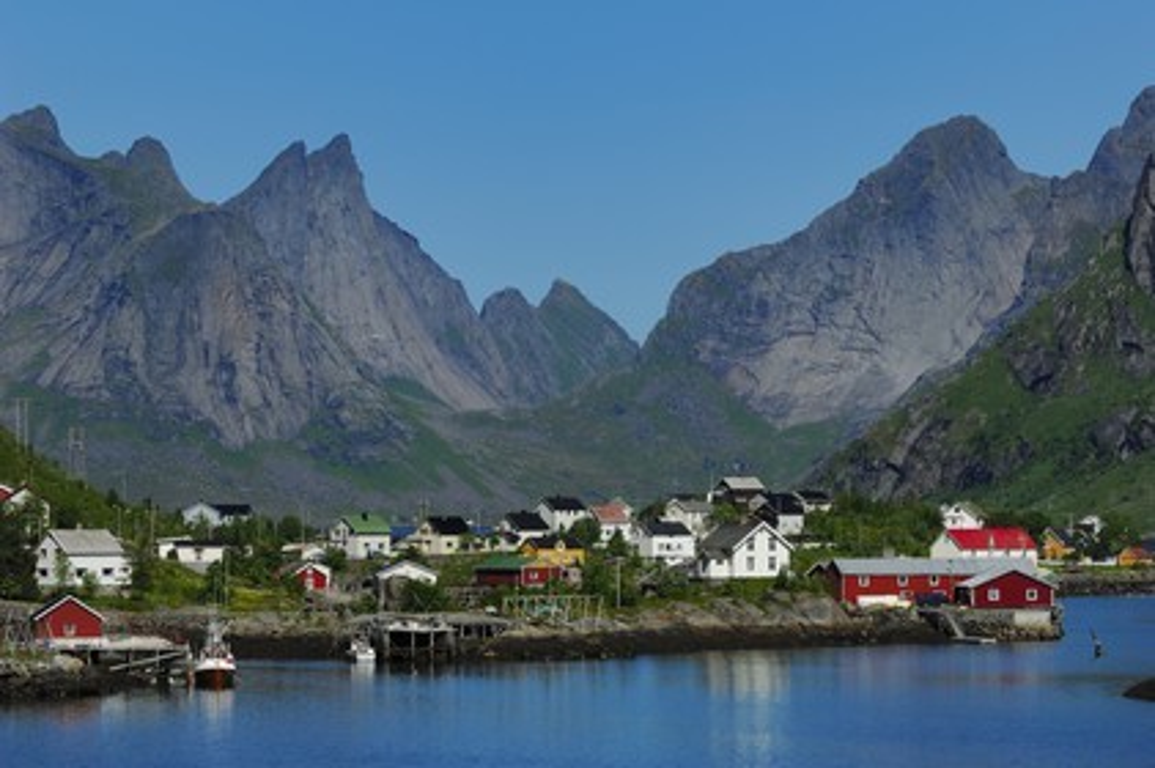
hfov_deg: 13.1
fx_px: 5049
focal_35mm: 158
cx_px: 578
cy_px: 384
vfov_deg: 8.7
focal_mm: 105
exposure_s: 1/320
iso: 100
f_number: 9
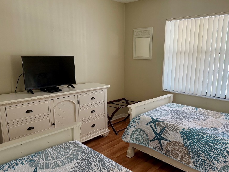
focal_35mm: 28
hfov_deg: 63.2
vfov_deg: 49.7
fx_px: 185
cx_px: 130
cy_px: 91
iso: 250
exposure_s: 1/120
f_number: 1.78
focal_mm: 6.76
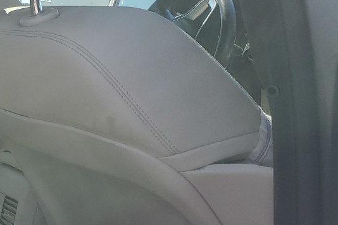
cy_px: 125
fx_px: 760
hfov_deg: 22.0
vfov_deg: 16.9
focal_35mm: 81
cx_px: -127
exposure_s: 1/833
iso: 50
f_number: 1.5
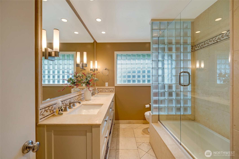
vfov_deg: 72.0
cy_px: 80
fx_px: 110
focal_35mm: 16
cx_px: 120
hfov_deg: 95.0
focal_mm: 16.5
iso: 400
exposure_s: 1/400
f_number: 9
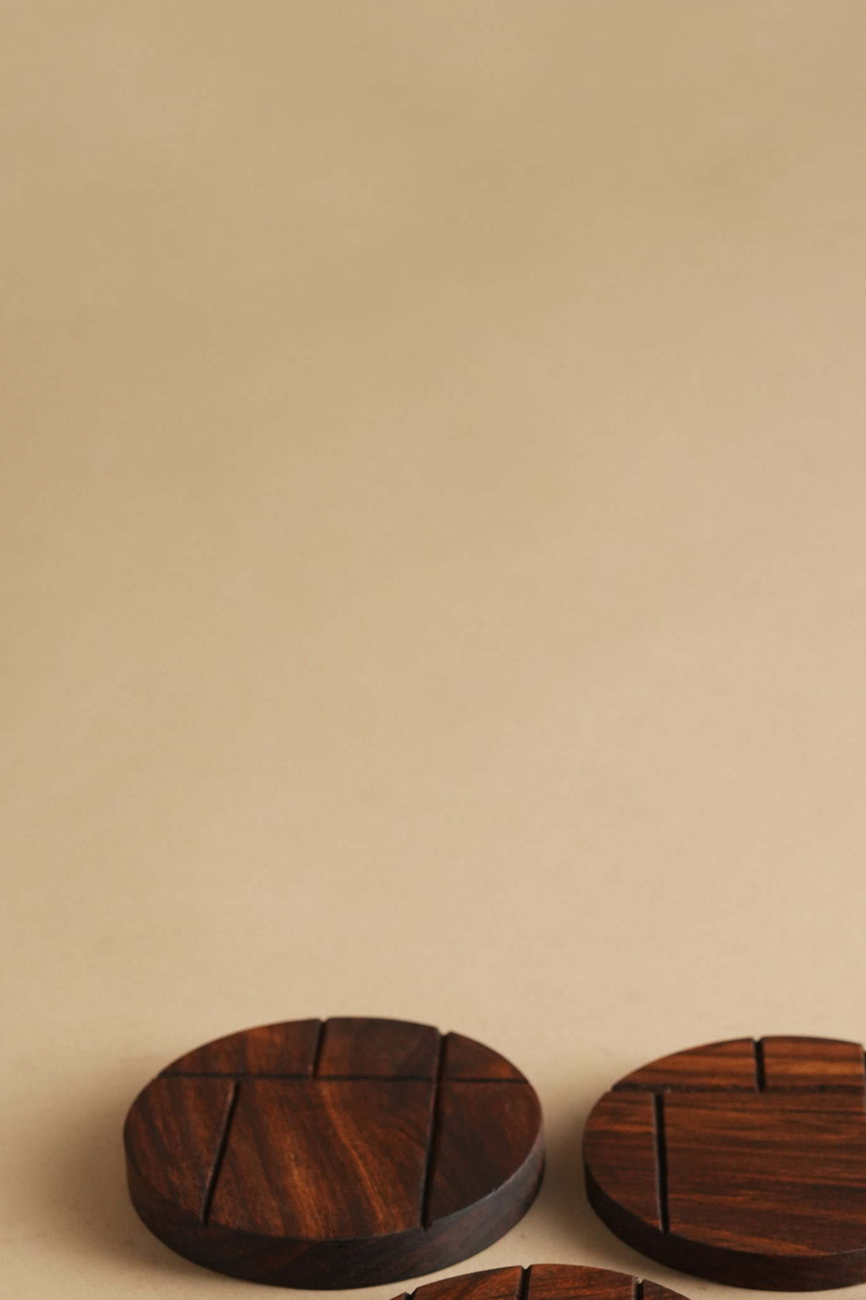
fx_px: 4403
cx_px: 695
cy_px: 914
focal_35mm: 122
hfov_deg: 11.2
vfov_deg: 16.7
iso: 1000
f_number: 8
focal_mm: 70
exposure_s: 1/100
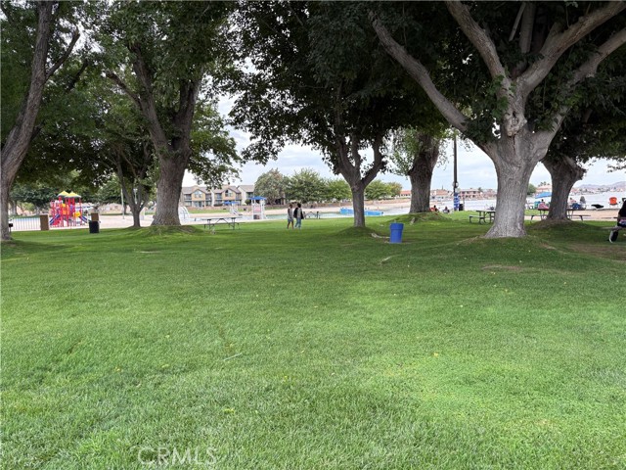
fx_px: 470
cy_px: 235
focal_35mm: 26
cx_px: 313
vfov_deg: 53.1
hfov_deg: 67.3
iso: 64
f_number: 1.6
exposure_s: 1/531
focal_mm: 5.96
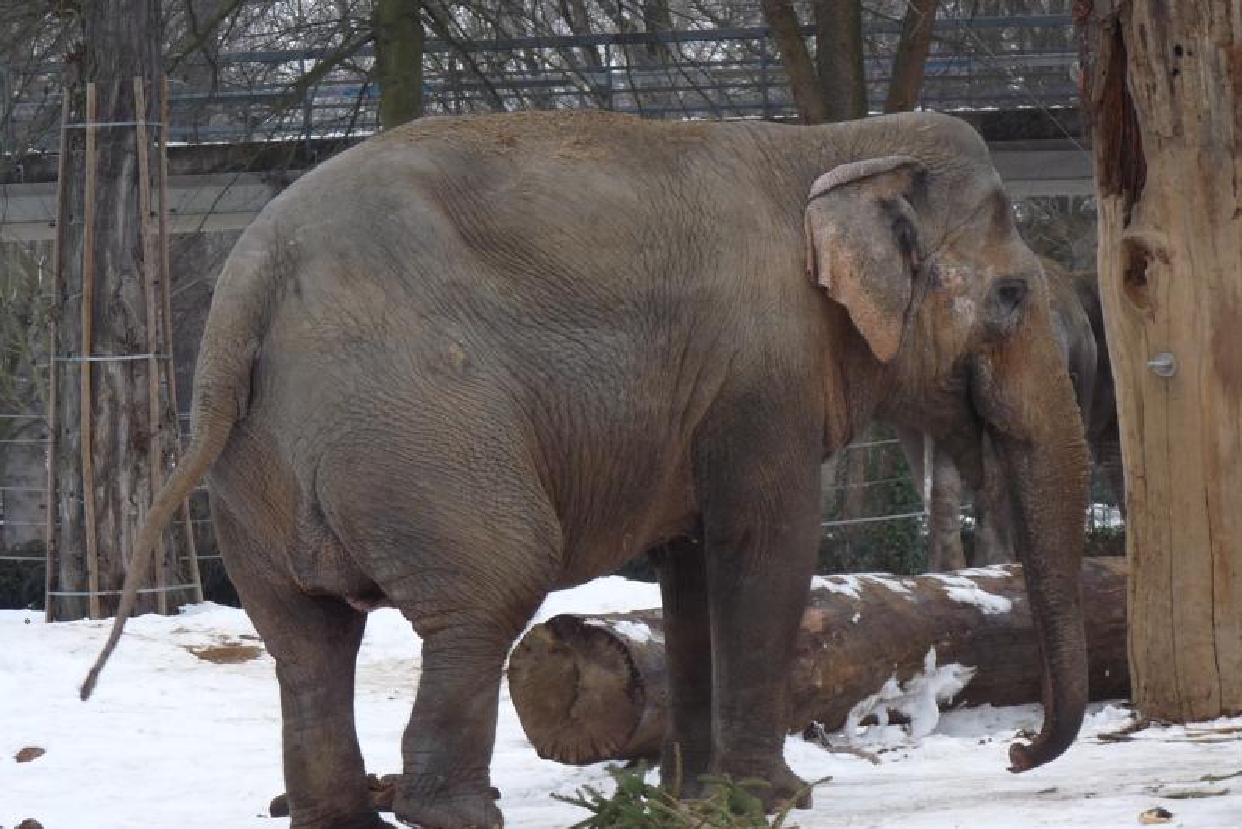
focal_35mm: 185
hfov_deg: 11.1
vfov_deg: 7.4
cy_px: 445
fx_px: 6383
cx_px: 623
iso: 100
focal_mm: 22.3
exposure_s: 1/100
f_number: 3.6
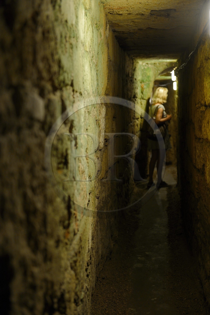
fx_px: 508
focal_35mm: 58
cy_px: 158
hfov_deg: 23.4
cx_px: 105
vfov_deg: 34.5
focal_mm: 58
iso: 1600
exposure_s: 1/25
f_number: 3.2
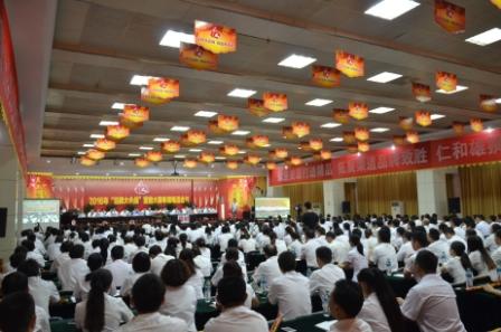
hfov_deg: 67.5
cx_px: 250
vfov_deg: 47.8
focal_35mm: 27
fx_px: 375
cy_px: 166
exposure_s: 1/30
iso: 1000
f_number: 3.5
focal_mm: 18
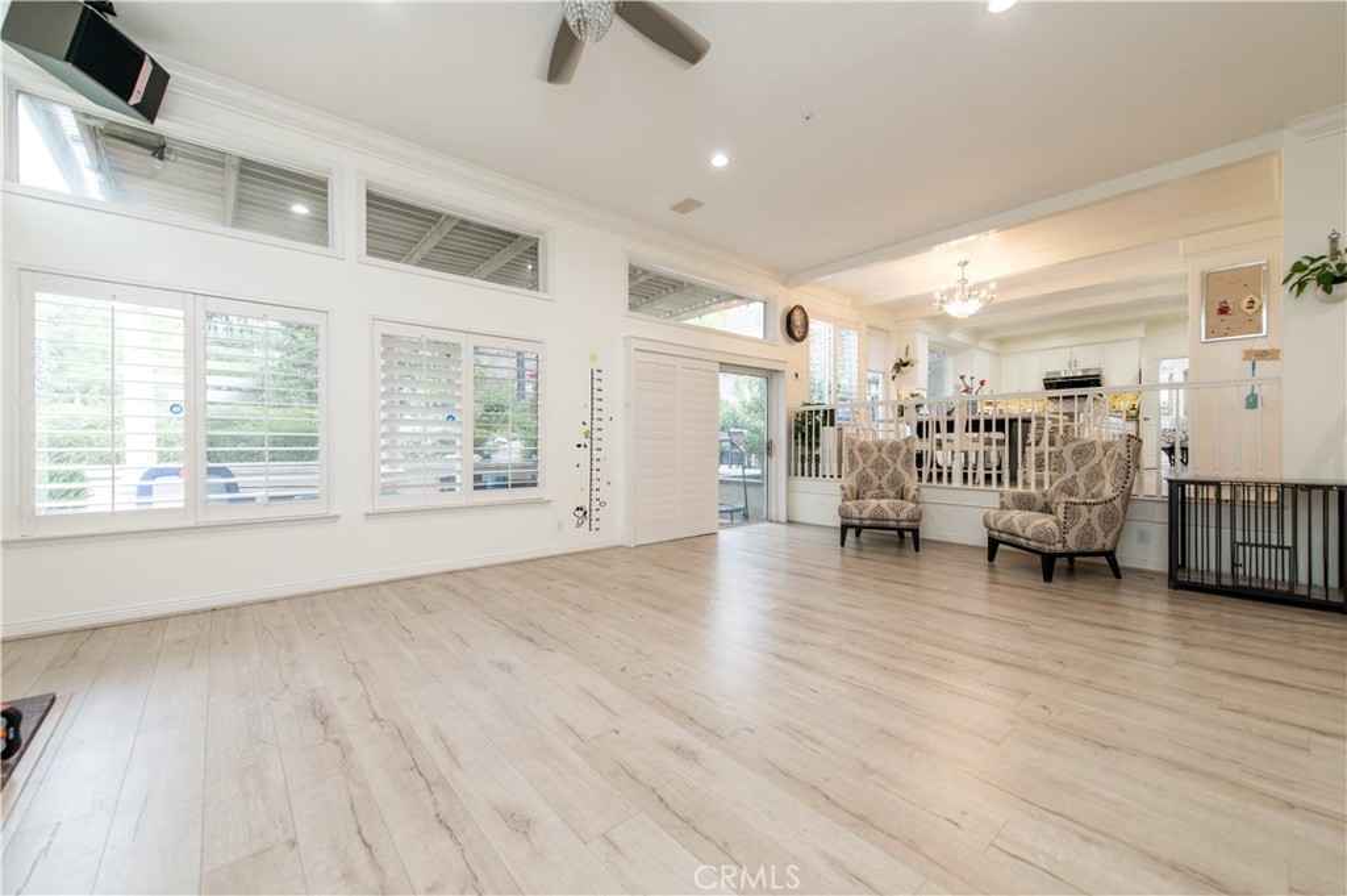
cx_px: 674
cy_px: 448
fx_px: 523
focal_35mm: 14
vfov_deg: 81.1
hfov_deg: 104.3
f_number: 4
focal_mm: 14
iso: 400
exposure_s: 1/60
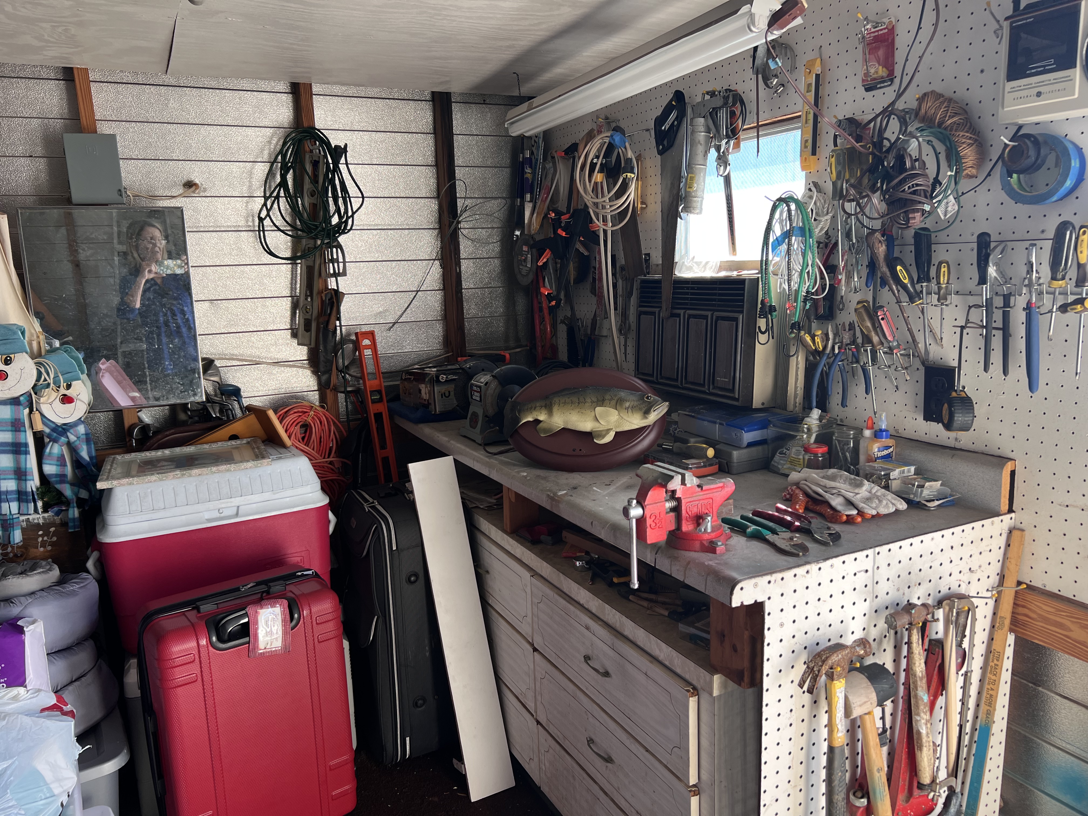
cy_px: 408
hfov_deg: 67.3
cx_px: 544
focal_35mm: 26
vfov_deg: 53.1
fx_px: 817
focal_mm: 5.7
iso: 50
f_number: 1.5
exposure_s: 1/121
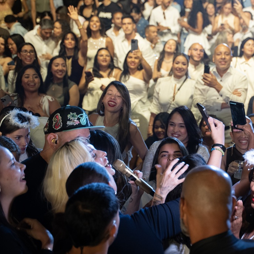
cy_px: 130
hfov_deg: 22.6
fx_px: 623
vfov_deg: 23.1
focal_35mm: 75
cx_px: 214
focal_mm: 50
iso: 1600
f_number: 2.8
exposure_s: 1/100
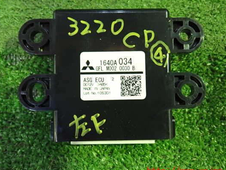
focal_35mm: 34
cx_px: 115
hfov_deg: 53.9
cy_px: 81
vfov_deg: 41.8
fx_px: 222
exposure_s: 1/30
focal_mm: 5.4
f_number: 2.3
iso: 800
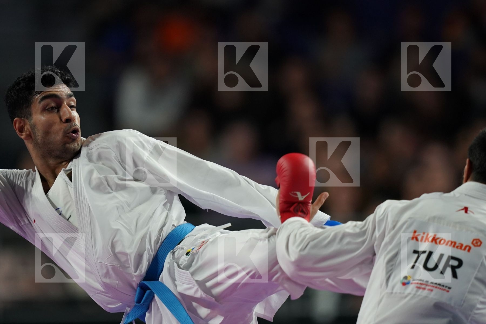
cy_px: 162
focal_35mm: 600
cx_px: 243
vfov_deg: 2.3
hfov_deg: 3.4
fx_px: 8099
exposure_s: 1/1000
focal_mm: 400
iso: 1600
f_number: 2.8
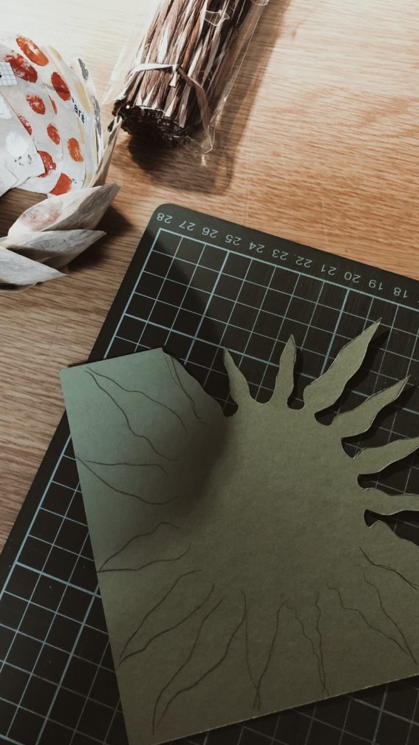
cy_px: 375
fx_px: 612
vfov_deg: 62.6
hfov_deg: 37.7
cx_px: 177
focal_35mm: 31
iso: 100
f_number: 1.8
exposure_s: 1/13
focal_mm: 3.99
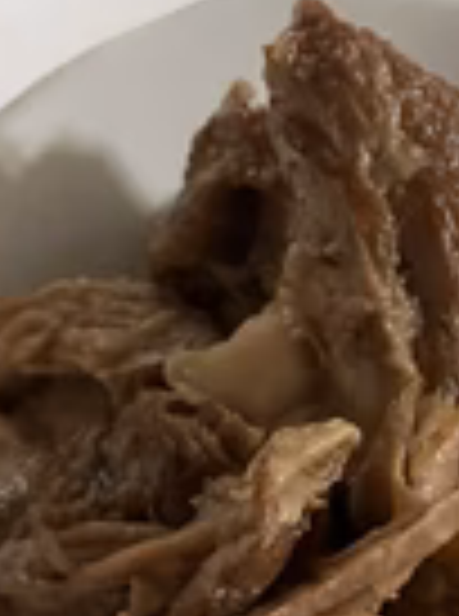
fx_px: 1457
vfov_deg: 23.3
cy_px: 549
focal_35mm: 82
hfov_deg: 17.7
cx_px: 382
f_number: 1.8
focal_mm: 3.99
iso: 320
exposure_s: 1/33
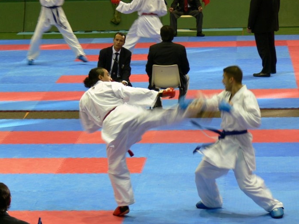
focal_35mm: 178
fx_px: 1537
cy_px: 119
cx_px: 137
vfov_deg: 8.3
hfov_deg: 11.1
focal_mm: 25.6
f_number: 3.6
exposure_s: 1/30
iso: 80
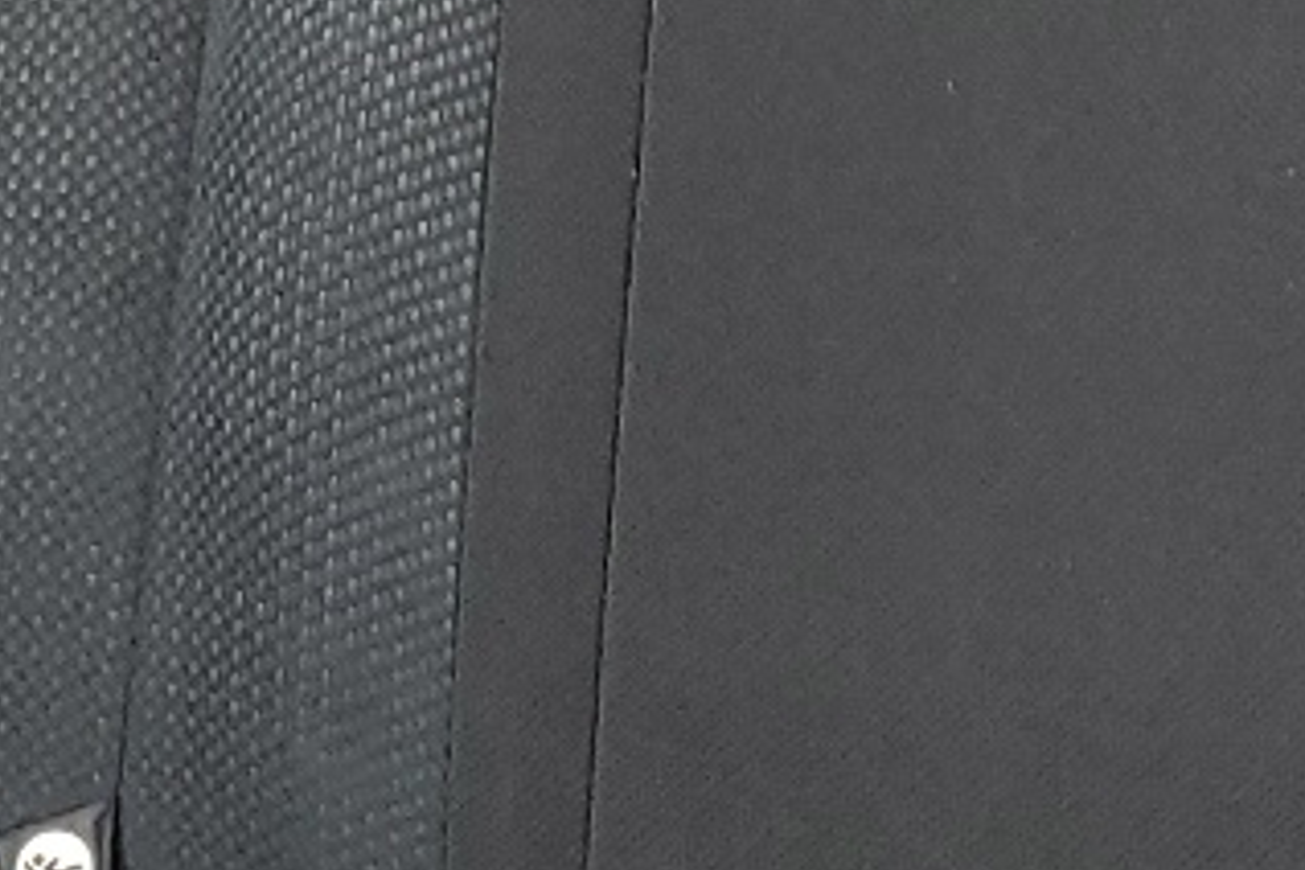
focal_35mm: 136
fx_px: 4930
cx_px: 1305
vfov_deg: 9.6
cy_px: -689
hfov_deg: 14.8
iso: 144
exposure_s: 1/60.2
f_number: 1.5
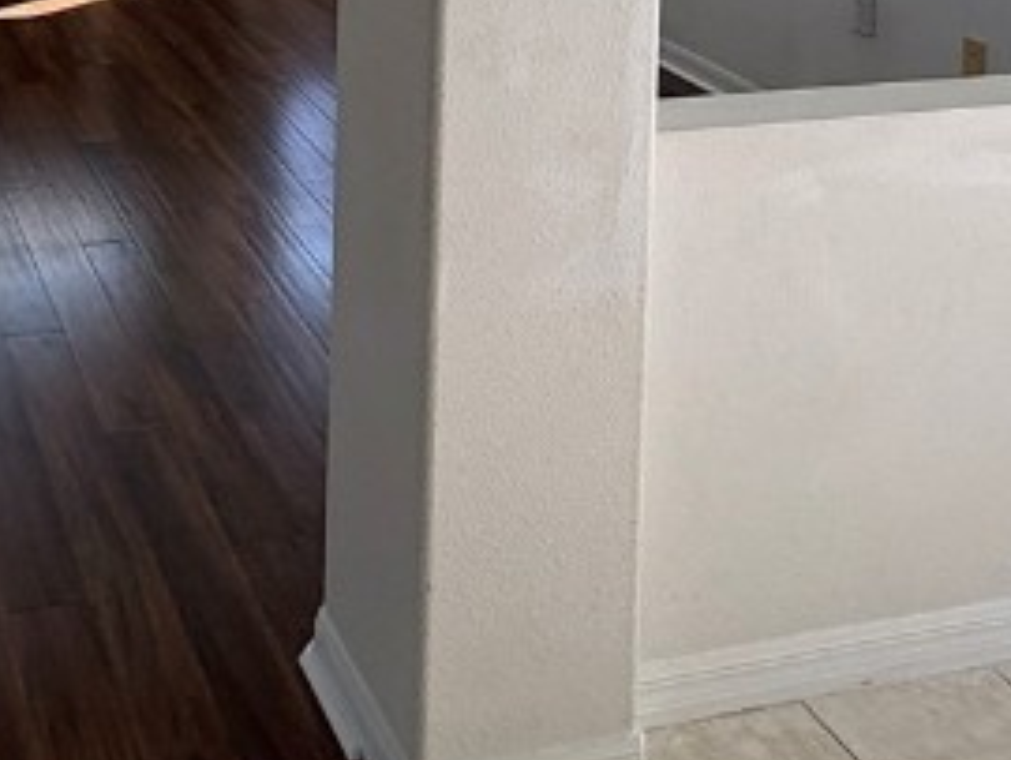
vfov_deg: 23.2
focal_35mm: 53
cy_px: -322
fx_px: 1549
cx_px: 142
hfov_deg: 34.5
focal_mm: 2.22
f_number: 2.2
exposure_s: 1/276
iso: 64
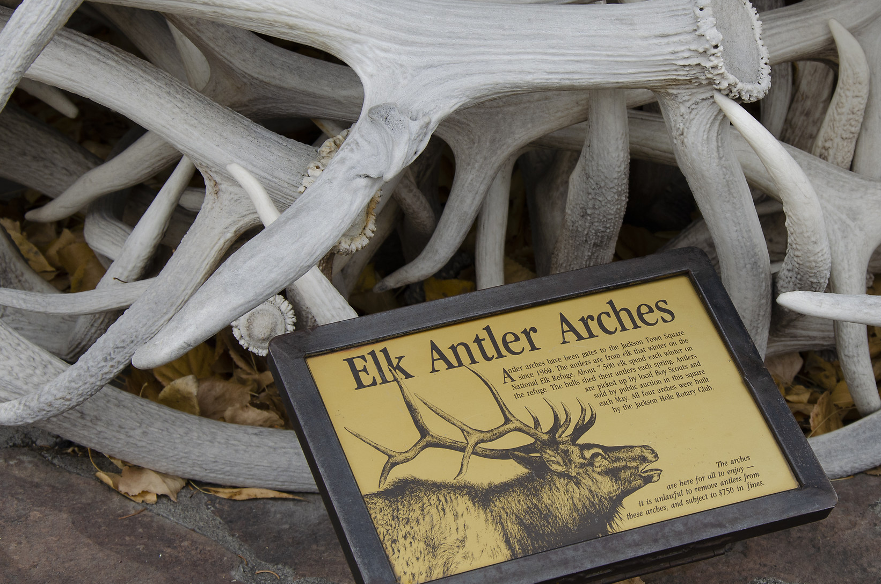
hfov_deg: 20.6
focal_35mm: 99
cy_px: 213
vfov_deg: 13.8
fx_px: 2411
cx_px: 579
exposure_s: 1/320
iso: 200
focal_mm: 45
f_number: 6.3
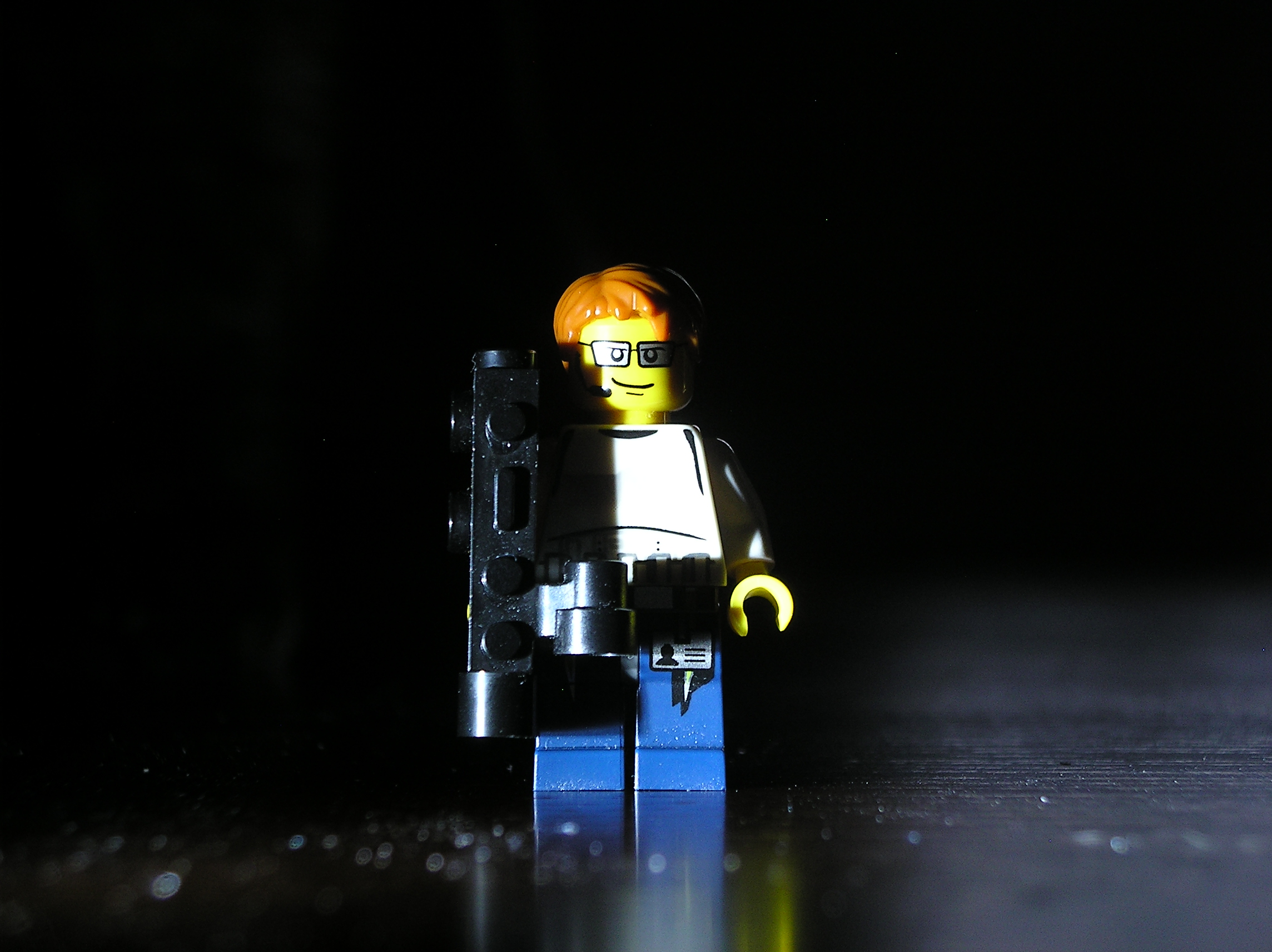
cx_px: 636
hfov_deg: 20.0
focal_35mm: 98
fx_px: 3598
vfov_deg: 15.1
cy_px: 476
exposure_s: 1/5
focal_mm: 20.4
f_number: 3.8
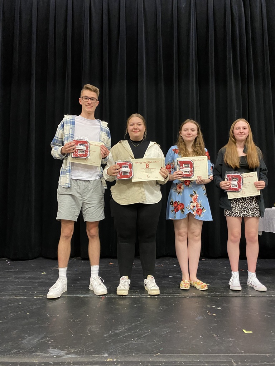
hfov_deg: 53.1
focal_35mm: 26
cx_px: 138
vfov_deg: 67.3
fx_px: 275
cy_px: 183
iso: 500
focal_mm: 4.25
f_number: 1.8
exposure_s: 1/40
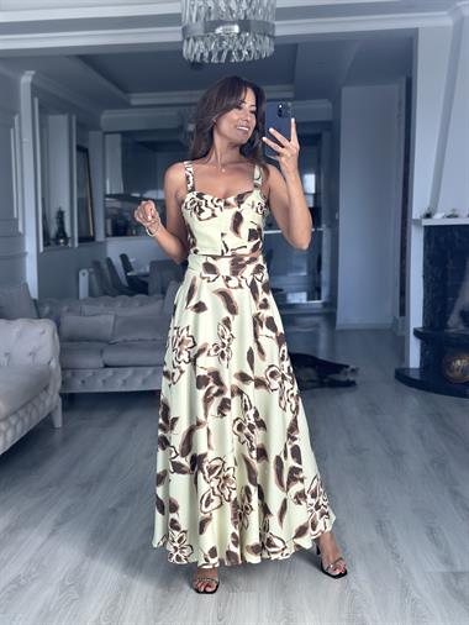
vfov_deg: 39.6
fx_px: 866
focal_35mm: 48
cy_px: 312
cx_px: 234
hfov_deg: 30.3
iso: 125
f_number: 1.78
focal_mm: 6.86
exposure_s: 1/152
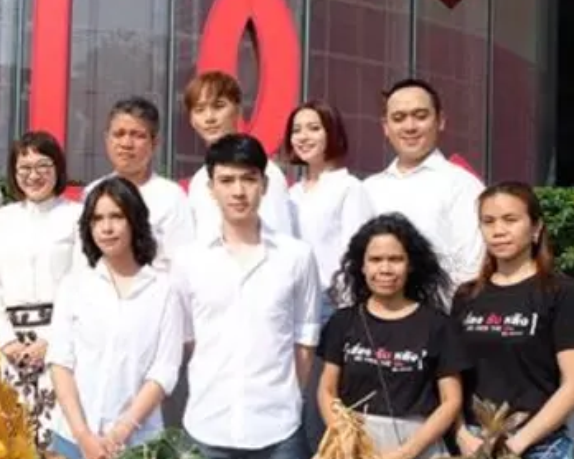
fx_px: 1036
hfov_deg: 29.4
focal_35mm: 61
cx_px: 30
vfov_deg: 24.9
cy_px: 266
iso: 200
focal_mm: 19.2
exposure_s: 1/350
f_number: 8
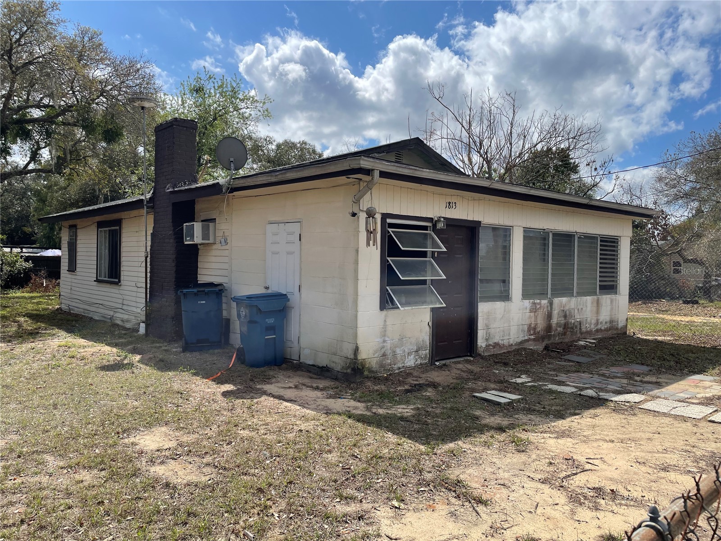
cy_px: 270
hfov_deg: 67.3
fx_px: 542
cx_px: 360
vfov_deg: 53.1
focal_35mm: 26
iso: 32
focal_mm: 4.2
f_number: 1.6
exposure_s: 1/5556
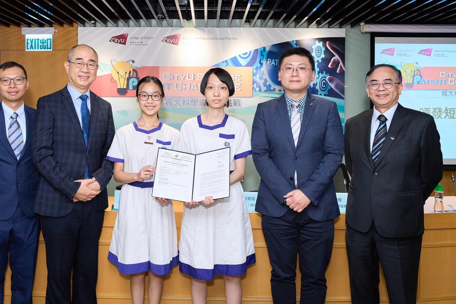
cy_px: 117
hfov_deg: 59.1
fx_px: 401
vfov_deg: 41.3
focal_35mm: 32
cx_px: 198
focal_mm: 25.5
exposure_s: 1/125
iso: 2000
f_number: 6.3
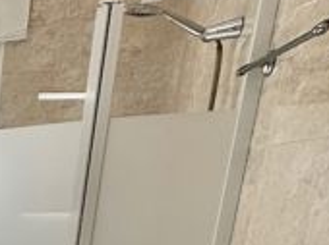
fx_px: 550
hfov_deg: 20.5
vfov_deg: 22.4
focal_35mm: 58
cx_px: -291
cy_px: 324
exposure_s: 1/263
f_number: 2.2
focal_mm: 2.22
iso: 40
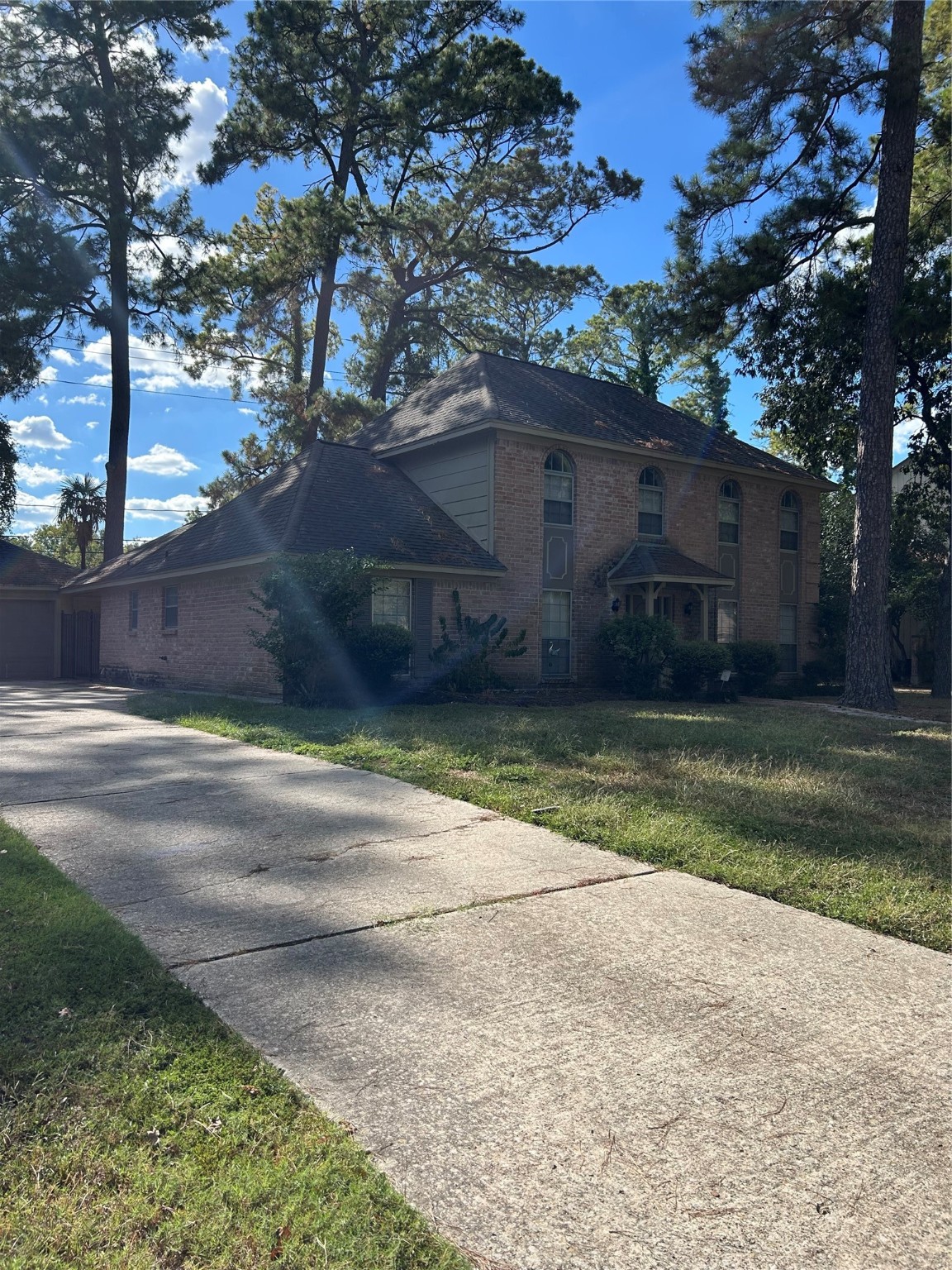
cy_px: 635
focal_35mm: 26
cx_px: 476
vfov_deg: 67.3
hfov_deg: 53.1
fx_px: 953
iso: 50
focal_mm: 5.7
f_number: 1.5
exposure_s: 1/2571
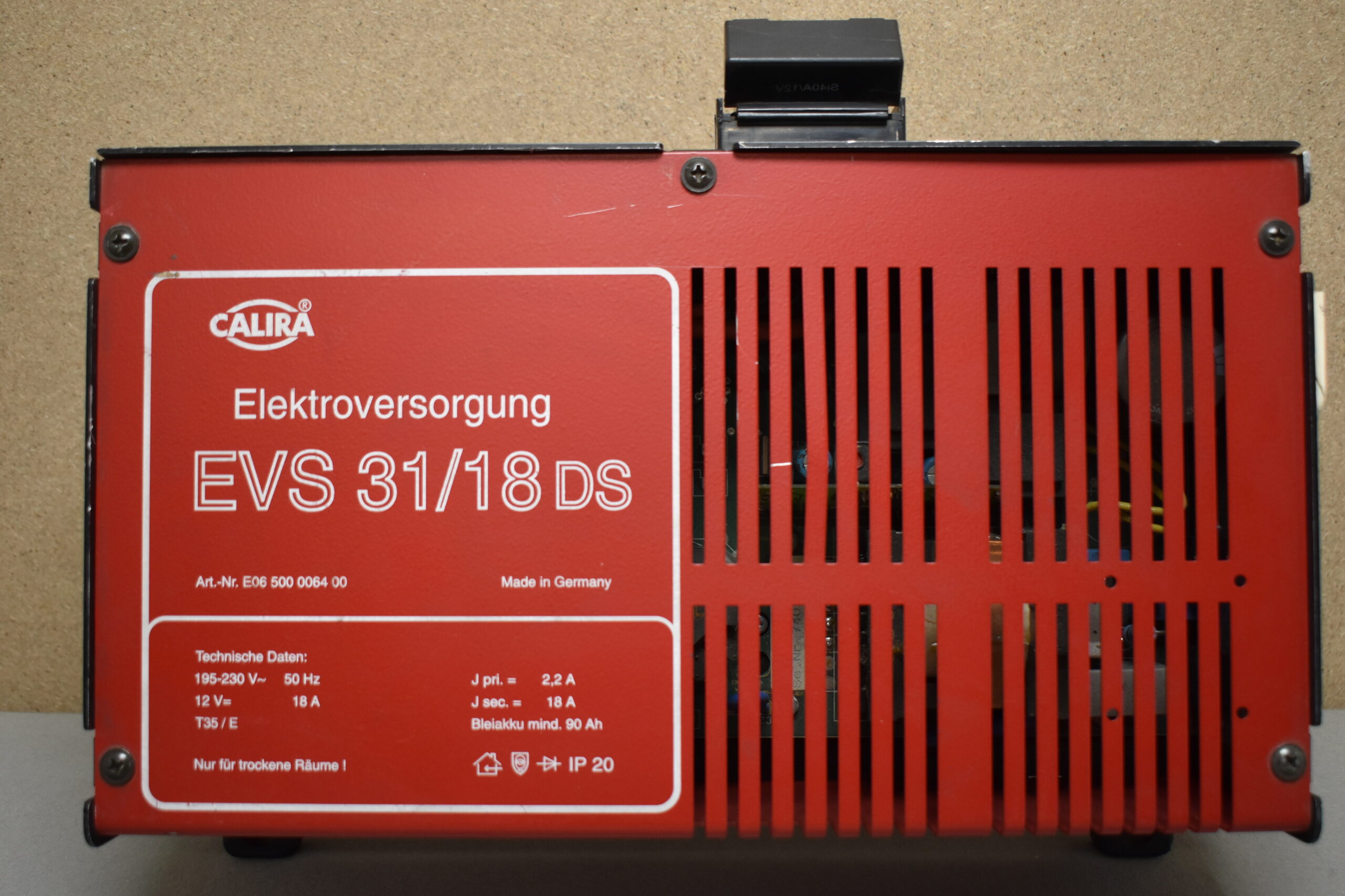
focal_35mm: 39
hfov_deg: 49.6
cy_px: 448
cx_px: 672
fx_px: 1457
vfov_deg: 34.2
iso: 800
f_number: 4
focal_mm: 26
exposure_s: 1/200
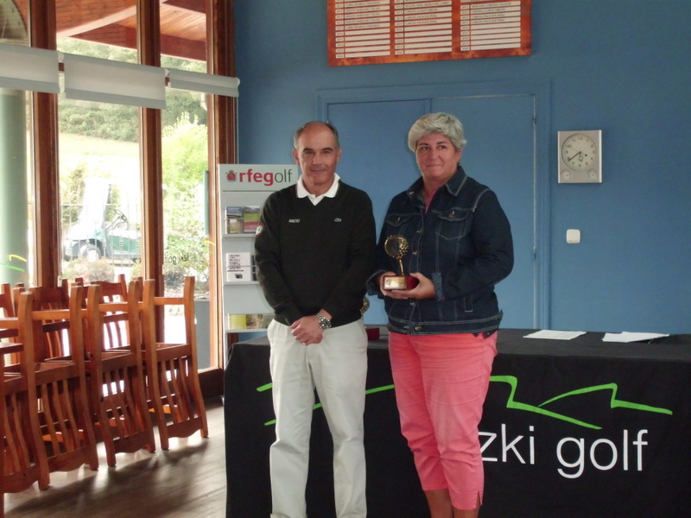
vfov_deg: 24.8
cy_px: 259
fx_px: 1178
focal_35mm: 59
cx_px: 346
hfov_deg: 32.7
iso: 400
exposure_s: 1/60
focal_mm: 10.5
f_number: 3.7
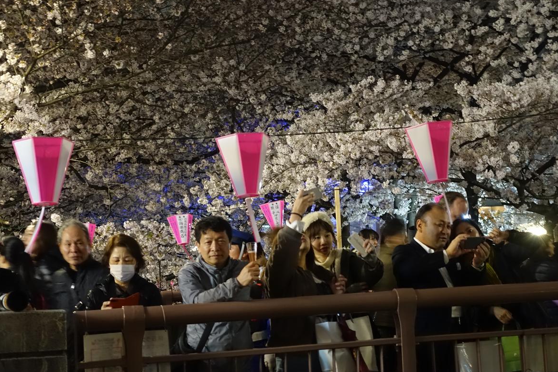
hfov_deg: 28.1
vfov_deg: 18.9
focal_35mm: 72
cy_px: 186
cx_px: 285
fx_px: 1116
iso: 1600
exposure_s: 1/8
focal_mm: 25.7
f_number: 2.8
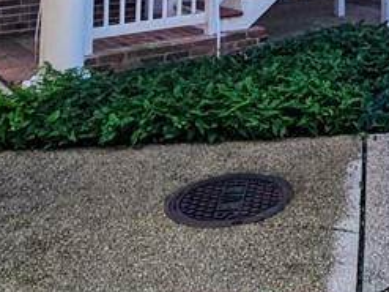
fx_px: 607
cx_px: 435
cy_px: -172
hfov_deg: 31.3
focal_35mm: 54
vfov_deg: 21.6
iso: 50
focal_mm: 2.2
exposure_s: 1/2140
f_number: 2.2
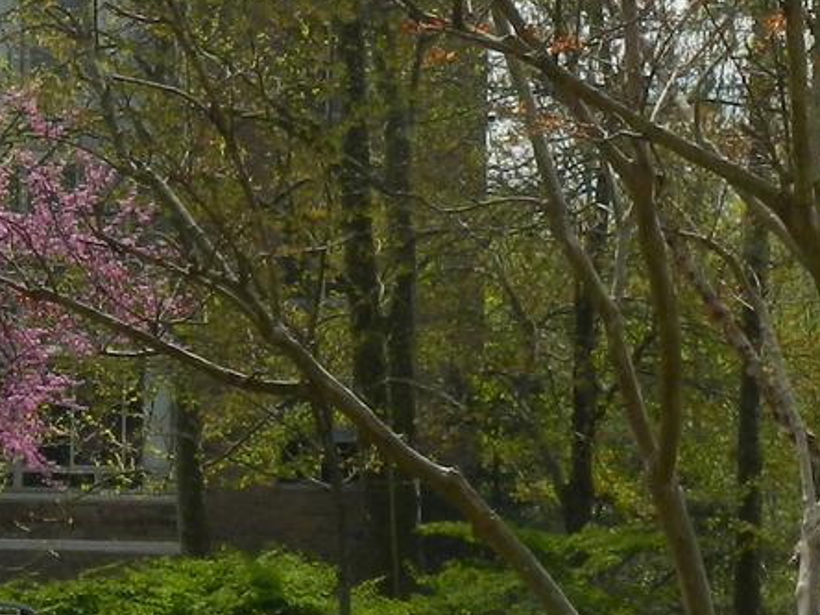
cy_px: 432
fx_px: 5140
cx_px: -72
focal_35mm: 217
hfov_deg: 9.0
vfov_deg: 6.8
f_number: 3.6
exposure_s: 1/800
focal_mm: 8.4
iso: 80
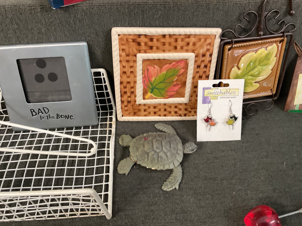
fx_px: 253
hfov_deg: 61.7
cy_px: 113
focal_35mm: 29
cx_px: 151
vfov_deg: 48.2
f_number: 1.8
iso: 200
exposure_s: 1/40
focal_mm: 3
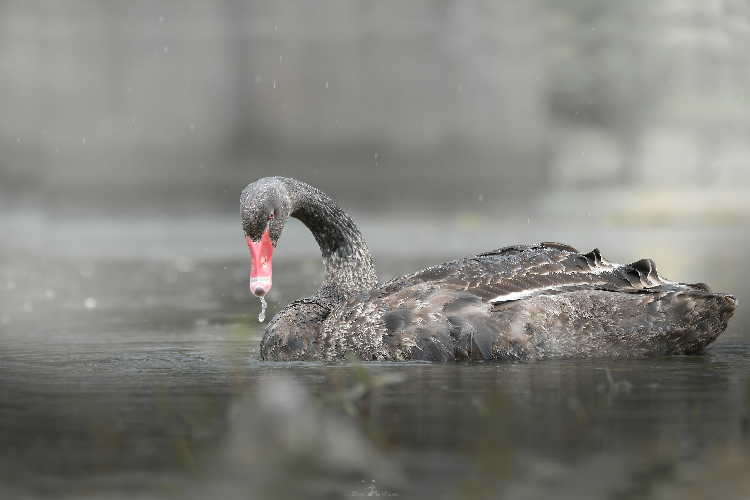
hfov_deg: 7.2
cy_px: 250
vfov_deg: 4.8
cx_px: 375
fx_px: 5937
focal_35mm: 285
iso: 1800
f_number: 5
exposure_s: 1/1000
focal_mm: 190
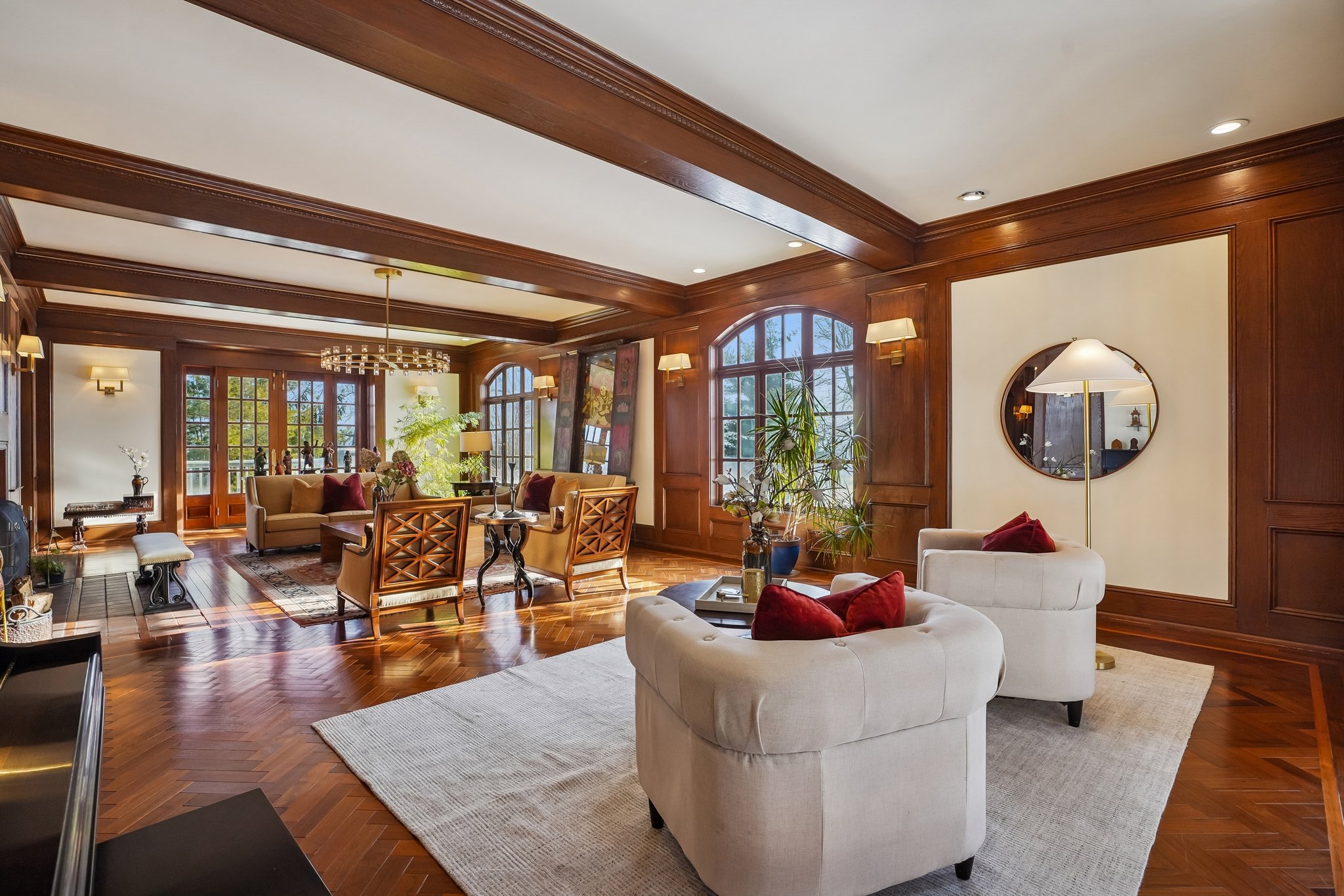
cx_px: 672
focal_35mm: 16
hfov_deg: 96.7
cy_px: 448
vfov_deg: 73.7
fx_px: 597
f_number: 8
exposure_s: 1/100
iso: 400
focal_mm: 16
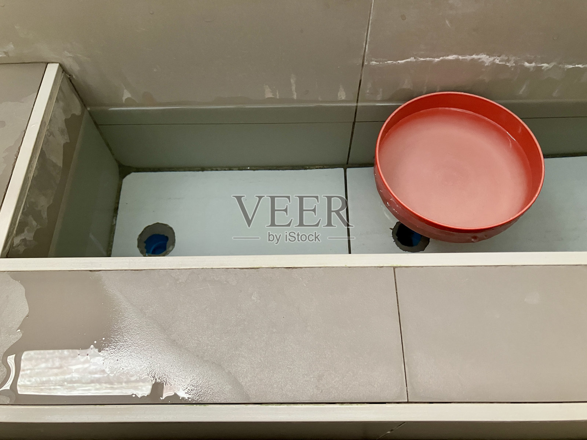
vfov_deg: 49.7
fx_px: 475
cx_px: 294
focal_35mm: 28
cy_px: 220
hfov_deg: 63.4
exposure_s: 1/60
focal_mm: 3.99
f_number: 1.8
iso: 320
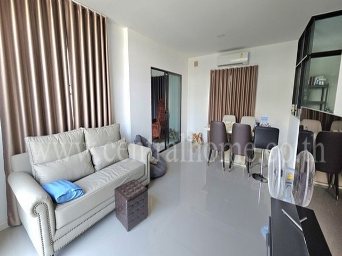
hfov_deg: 106.2
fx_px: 128
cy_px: 128
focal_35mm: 13
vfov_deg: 89.9
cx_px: 171
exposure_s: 1/60.2
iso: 125
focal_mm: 2.2
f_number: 2.2
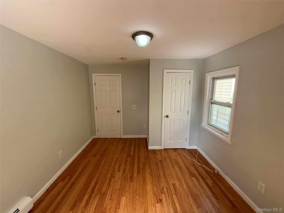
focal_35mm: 14
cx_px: 142
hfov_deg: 102.1
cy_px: 106
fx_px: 115
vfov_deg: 85.7
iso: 40
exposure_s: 1/122
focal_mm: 2.22
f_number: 2.2
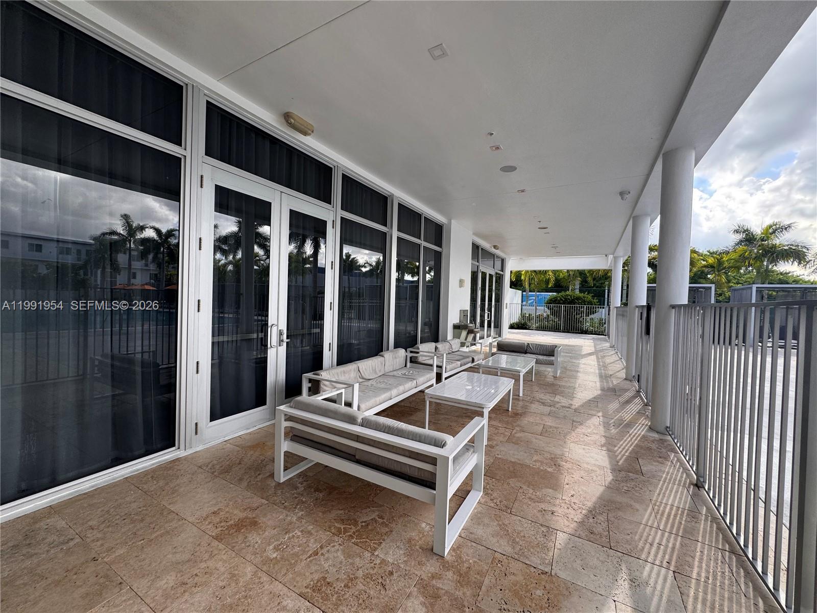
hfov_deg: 102.1
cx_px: 408
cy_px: 306
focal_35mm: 14
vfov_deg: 85.7
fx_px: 330
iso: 40
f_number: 2.2
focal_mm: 2.22
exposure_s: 1/291
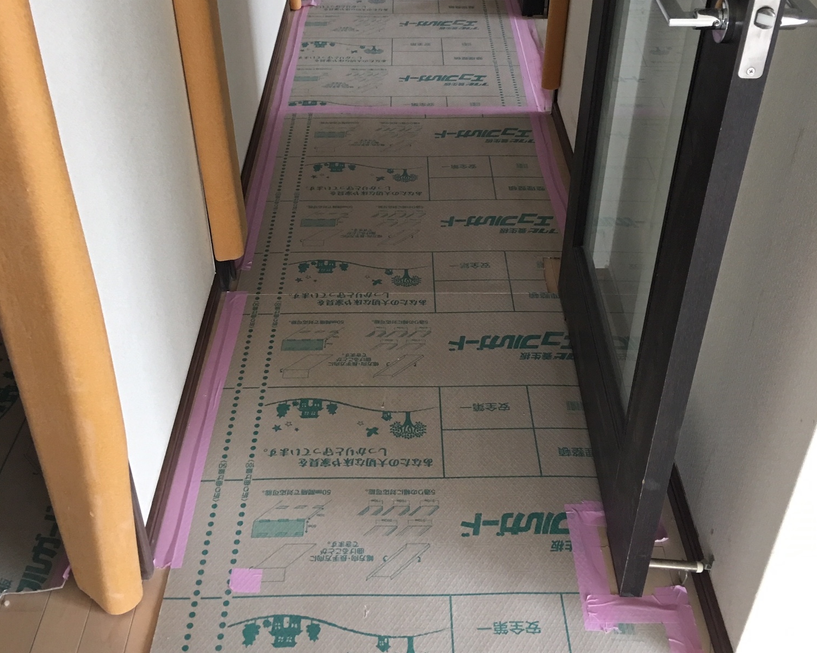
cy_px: 235
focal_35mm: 38
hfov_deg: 47.9
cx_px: 409
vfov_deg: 38.8
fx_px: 919
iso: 50
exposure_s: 1/15
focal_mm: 4.15
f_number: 2.2
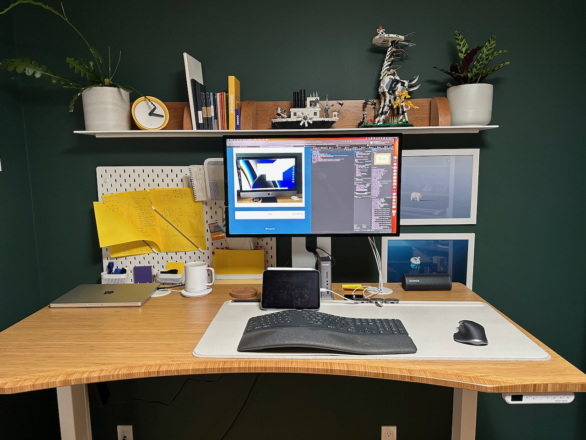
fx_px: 406
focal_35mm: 24
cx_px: 293
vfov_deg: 56.8
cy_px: 220
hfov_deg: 71.6
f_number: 1.78
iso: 320
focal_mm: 6.86
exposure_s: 1/60
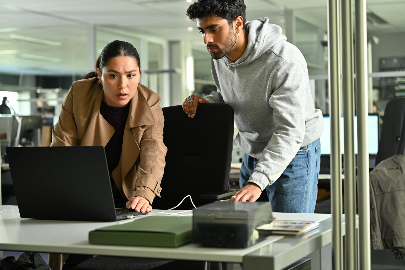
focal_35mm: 70
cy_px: 135
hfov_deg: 28.8
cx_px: 202
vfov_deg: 19.5
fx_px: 787
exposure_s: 1/50
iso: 800
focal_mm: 70
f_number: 3.5
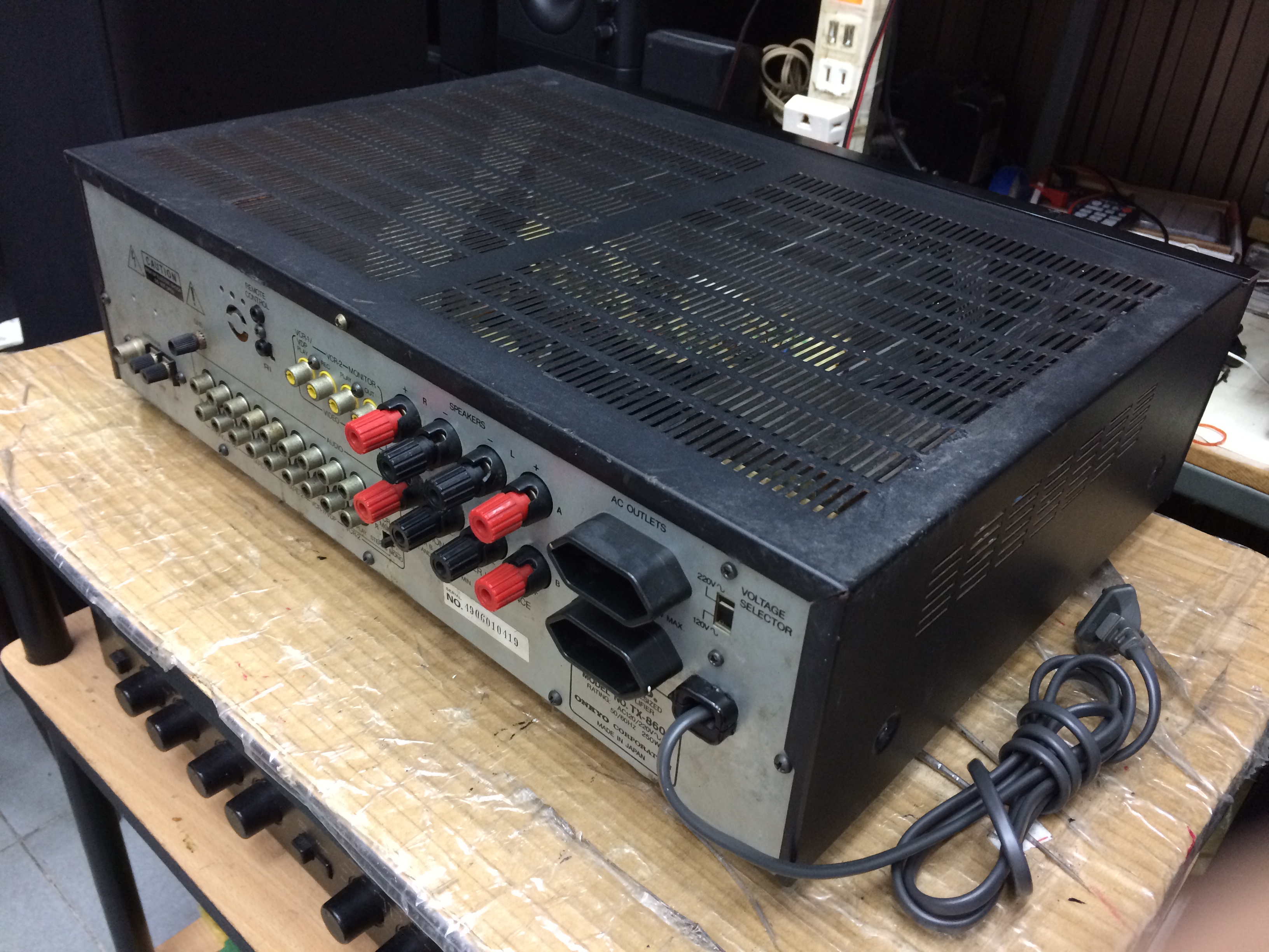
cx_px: 634
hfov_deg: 61.7
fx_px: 1063
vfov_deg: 48.2
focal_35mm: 29
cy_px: 476
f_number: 2.2
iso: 250
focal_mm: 4.15
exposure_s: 1/33
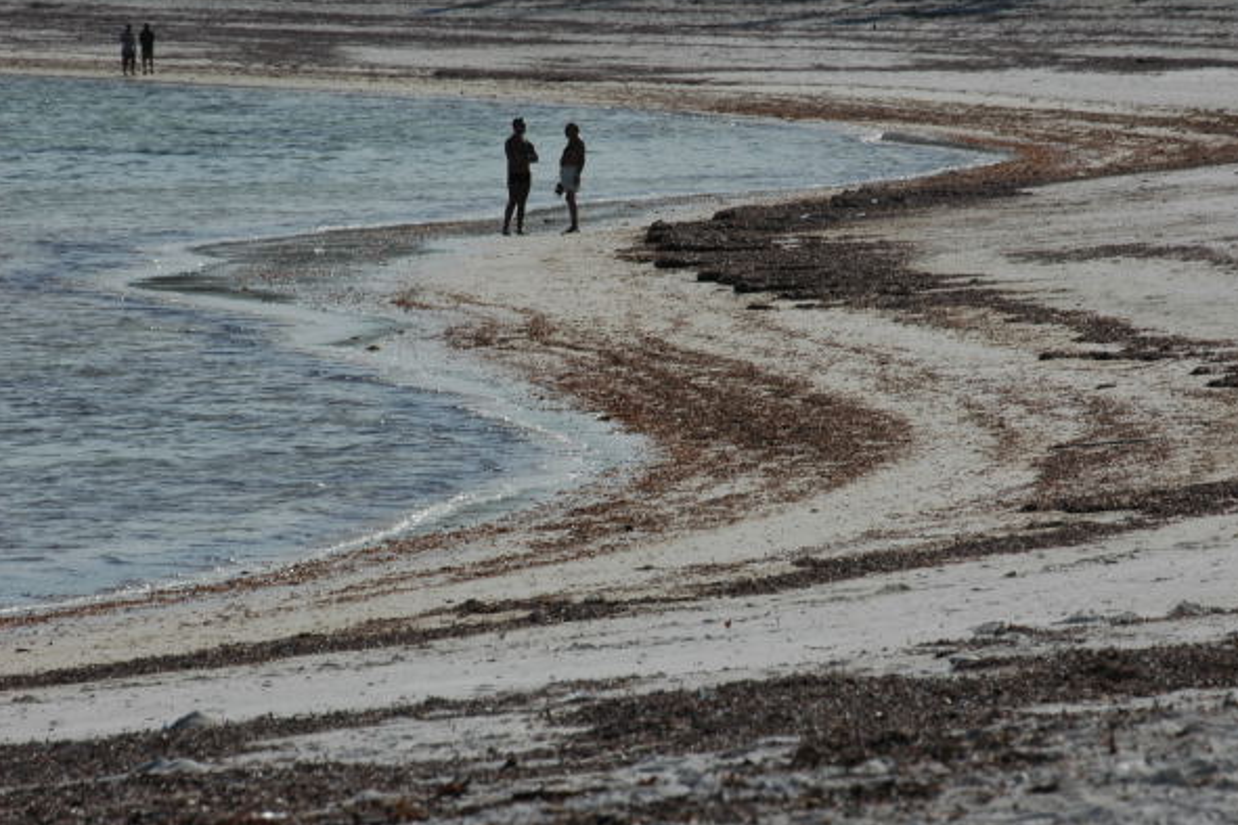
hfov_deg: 4.2
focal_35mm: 487
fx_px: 16746
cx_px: 664
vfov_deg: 2.8
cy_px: 438
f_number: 20
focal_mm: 300
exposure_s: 1/320
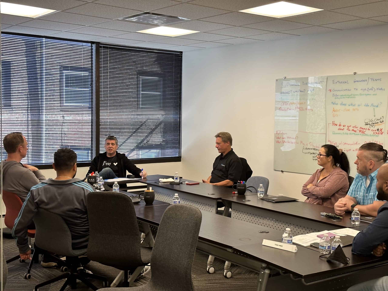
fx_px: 538
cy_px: 146
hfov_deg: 39.7
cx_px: 194
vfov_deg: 30.3
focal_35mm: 48
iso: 125
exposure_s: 1/50
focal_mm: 6.86
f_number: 1.78
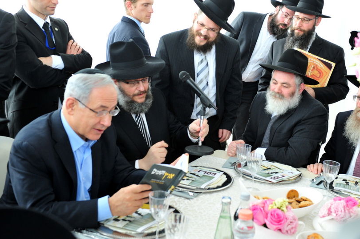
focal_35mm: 47
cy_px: 95
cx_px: 207
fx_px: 470
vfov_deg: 28.5
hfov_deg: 41.8
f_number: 4
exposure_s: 1/125
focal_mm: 38
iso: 1250
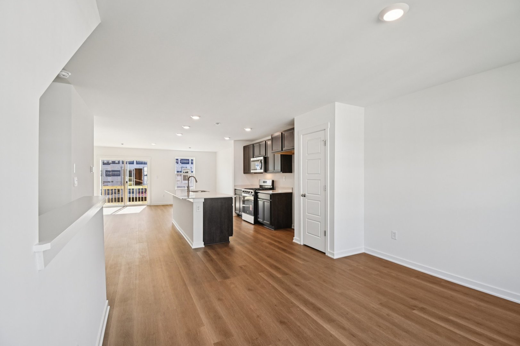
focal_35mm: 15
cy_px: 173
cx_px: 260
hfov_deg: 100.4
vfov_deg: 77.3
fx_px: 217
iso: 125
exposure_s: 1/15
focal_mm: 10
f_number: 8
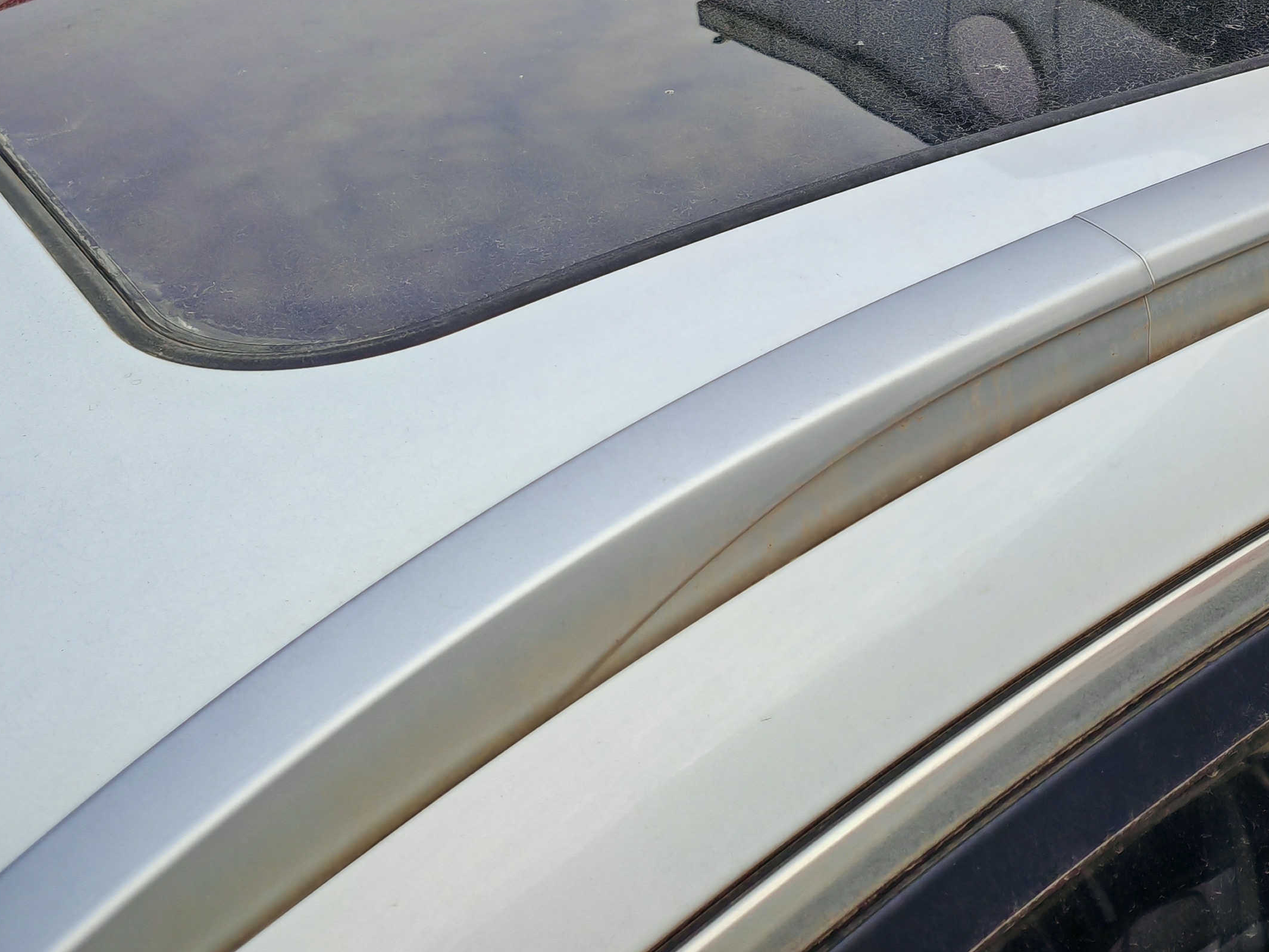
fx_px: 1760
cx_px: 919
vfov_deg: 28.9
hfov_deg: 38.8
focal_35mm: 48
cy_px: 77
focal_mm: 5.3
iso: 50
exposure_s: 1/910
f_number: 1.9
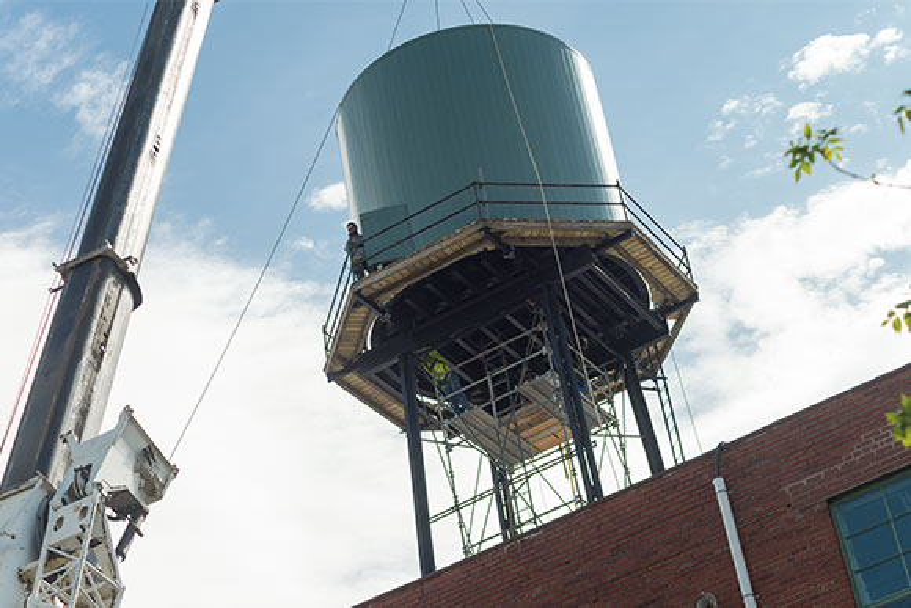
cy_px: 304
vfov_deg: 16.7
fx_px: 2075
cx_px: 456
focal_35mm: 82
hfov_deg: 24.8
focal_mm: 82
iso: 400
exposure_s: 1/1500
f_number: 5.6
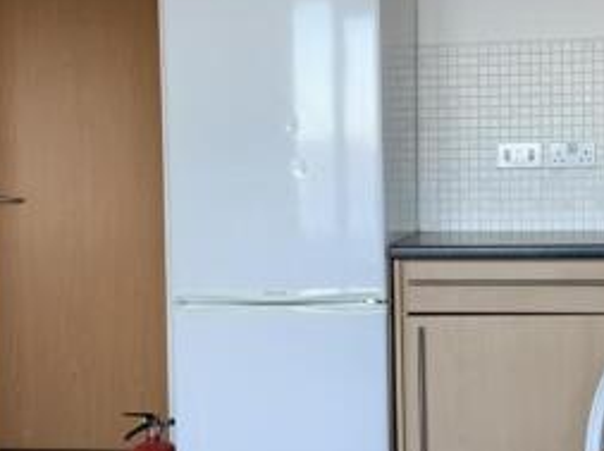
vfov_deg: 24.4
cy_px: 226
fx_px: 1045
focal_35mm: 60
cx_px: 448
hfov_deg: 31.7
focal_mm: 4.25
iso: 64
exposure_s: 1/100
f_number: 1.8
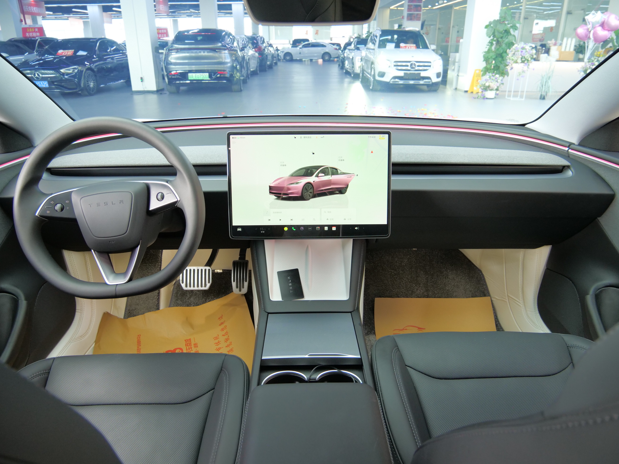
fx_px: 429
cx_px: 310
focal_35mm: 24
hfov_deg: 71.6
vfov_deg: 56.8
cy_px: 232
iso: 1000
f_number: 3.5
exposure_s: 1/15
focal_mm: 12
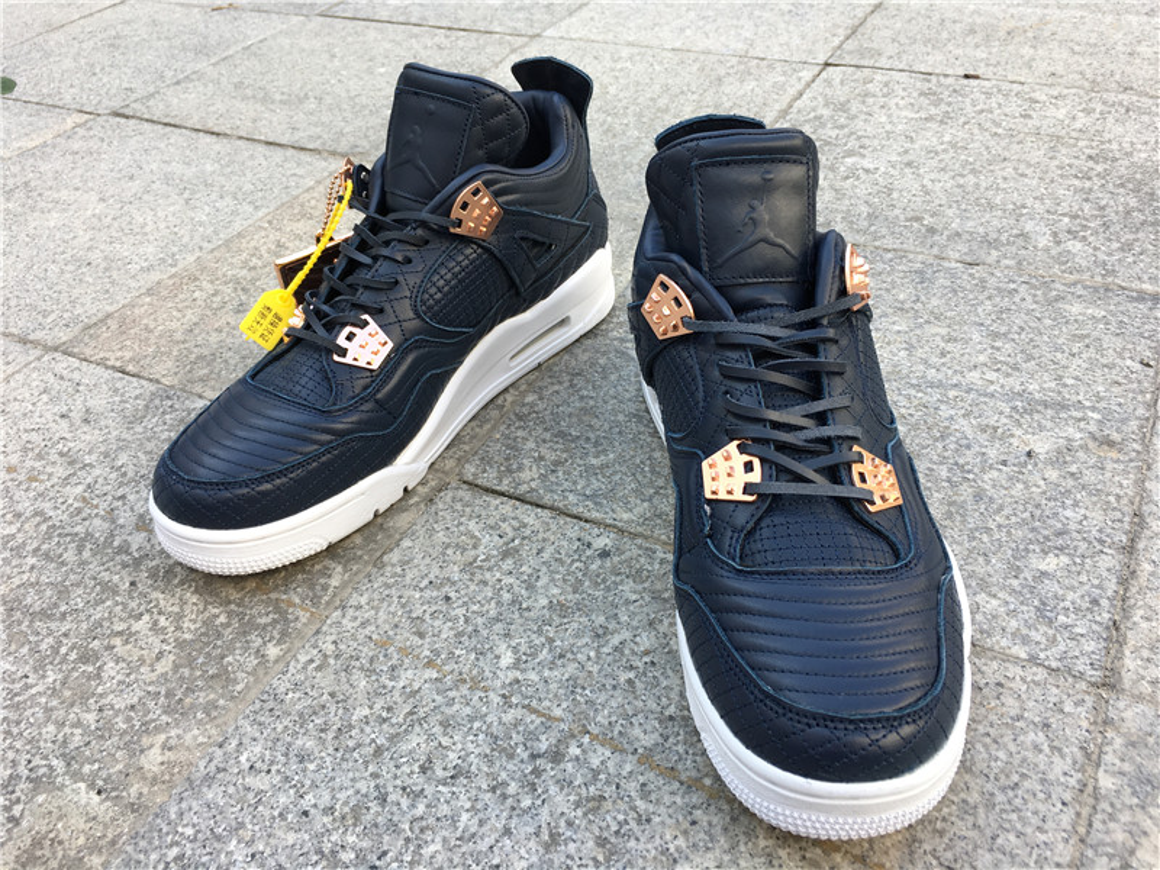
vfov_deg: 48.2
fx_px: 972
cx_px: 580
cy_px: 435
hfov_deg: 61.7
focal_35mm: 29
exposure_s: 1/125
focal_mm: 4.15
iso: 25
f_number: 2.2
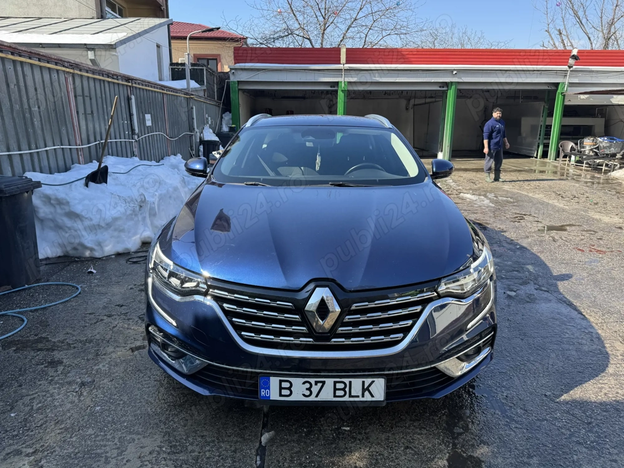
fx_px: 433
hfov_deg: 71.6
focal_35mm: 24
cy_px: 234
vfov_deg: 56.8
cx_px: 312
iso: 80
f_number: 1.78
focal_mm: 6.76
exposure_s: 1/1151
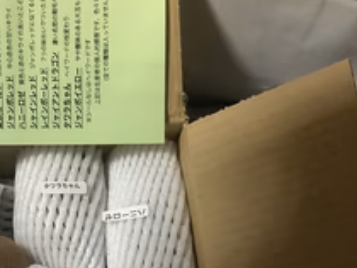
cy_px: 236
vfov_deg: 24.2
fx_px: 609
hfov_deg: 31.8
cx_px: 70
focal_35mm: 59
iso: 250
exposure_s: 1/33
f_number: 2.4
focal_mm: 3.3
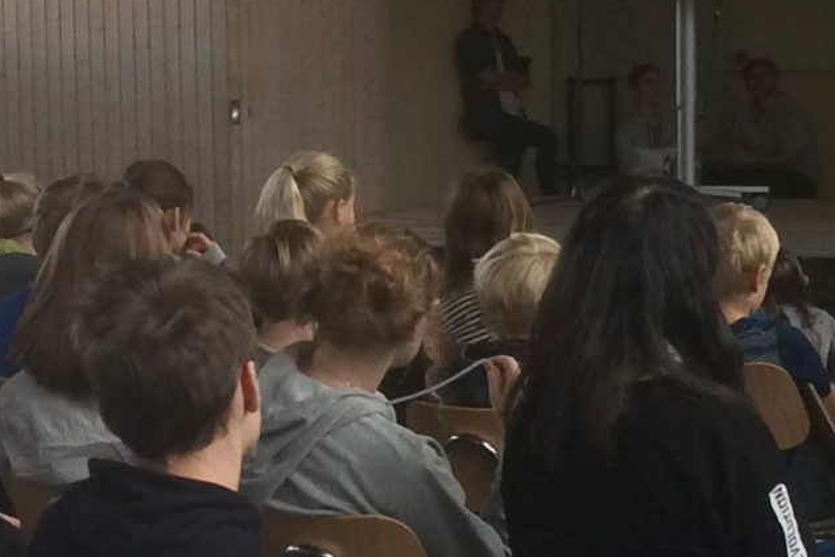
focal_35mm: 122
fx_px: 2830
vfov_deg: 11.2
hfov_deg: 16.4
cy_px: 323
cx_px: -47
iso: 64
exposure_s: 1/33
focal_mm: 4.15
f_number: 2.2
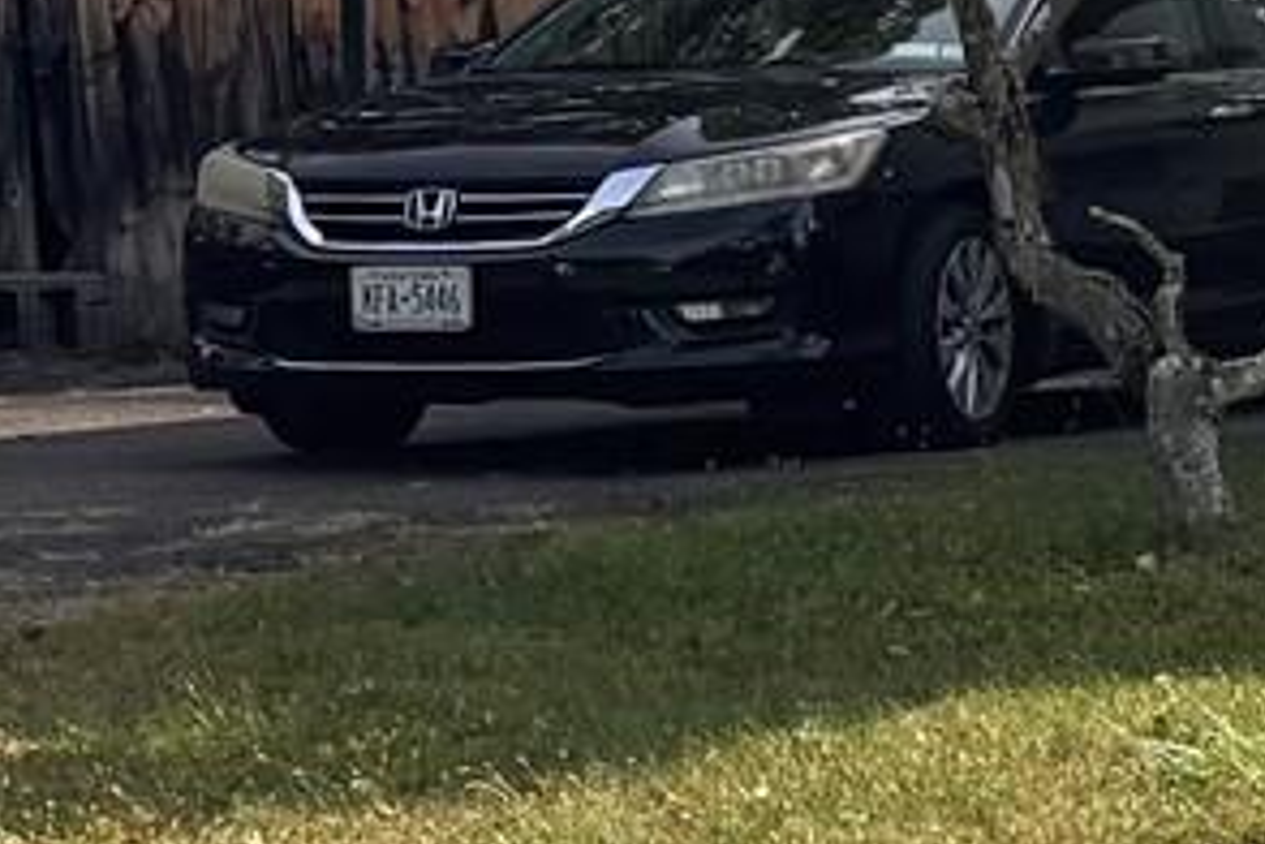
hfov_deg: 9.8
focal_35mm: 174
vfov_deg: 7.9
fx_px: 6114
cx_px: 3425
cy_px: 276
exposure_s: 1/2415
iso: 80
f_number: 1.78
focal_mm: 6.76
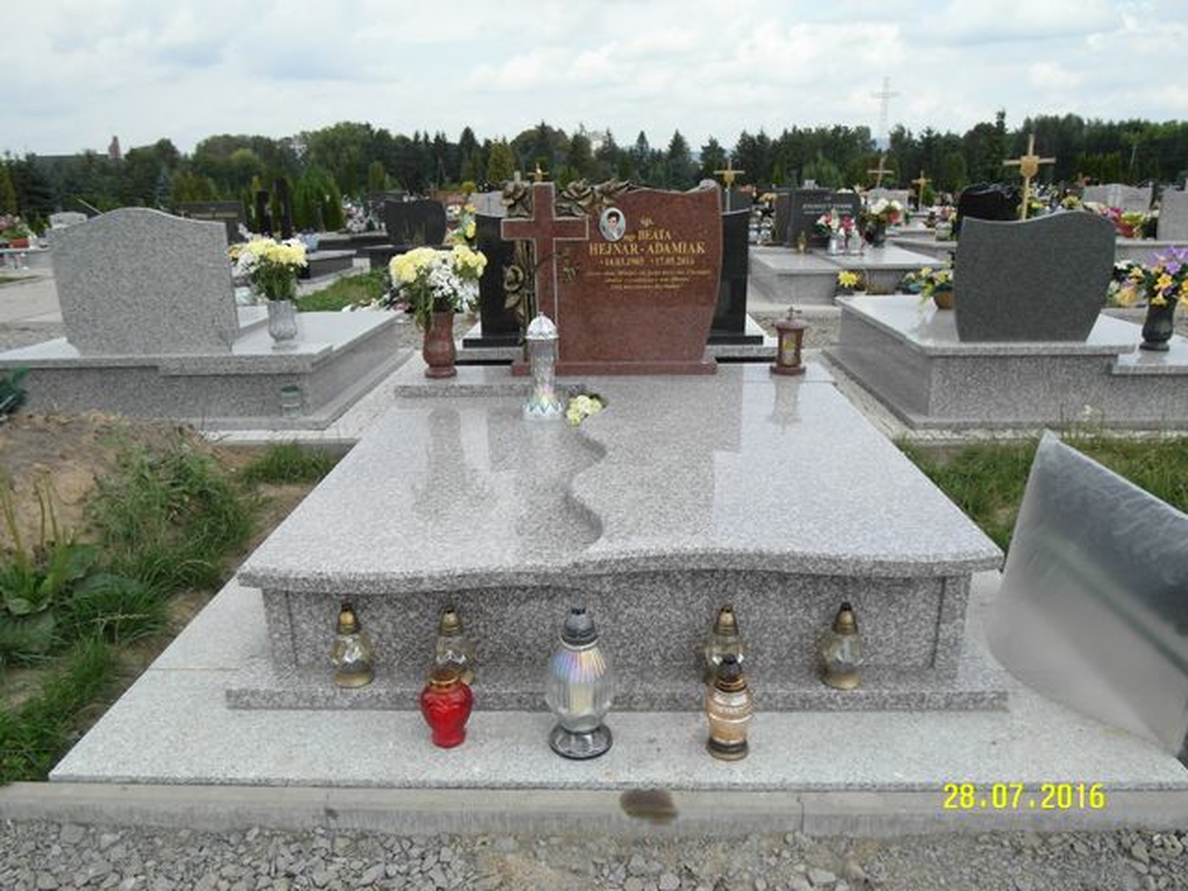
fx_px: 824
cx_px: 594
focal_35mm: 24
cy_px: 446
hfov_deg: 71.6
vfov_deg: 56.8
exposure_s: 1/1500
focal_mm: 5.2
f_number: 2.3
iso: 80
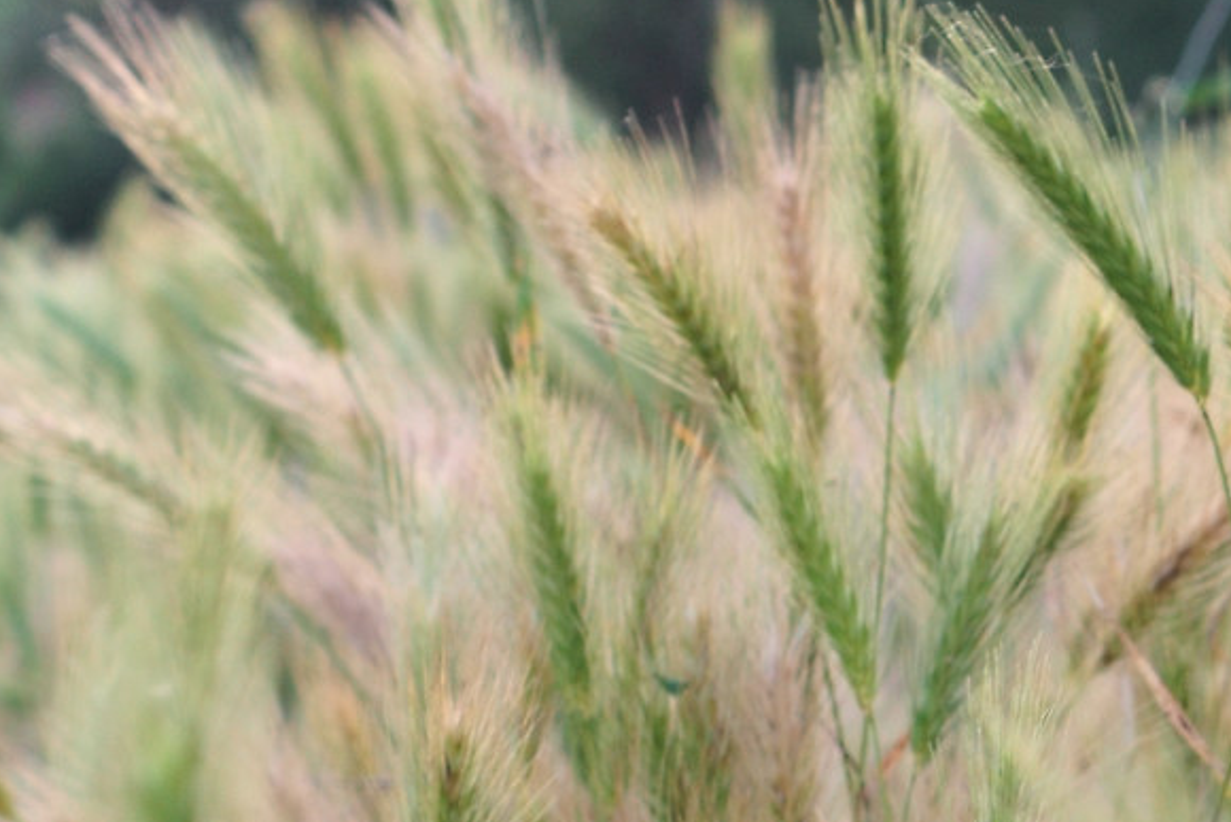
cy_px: 769
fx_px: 7424
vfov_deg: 6.3
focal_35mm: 217
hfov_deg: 9.1
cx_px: 2190
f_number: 6.3
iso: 250
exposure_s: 1/50
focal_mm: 35
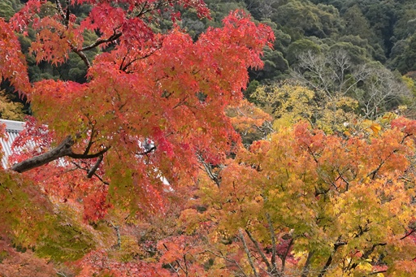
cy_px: 271
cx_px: 219
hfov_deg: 24.1
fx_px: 973
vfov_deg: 15.9
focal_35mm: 84
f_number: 8
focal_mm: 42.1
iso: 3200
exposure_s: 1/2000
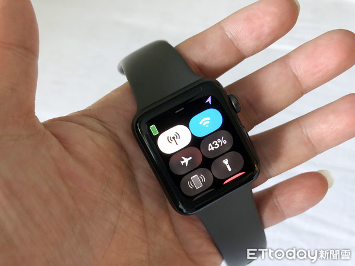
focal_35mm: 28
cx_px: 178
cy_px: 133
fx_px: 287
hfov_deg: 63.4
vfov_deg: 49.7
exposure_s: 1/12
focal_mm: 3.99
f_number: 1.8
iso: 100
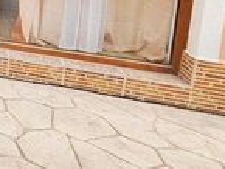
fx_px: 410
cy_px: -67
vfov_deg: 20.7
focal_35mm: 63
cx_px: -265
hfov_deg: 17.2
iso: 32
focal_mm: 1.7
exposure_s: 1/187
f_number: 2.2
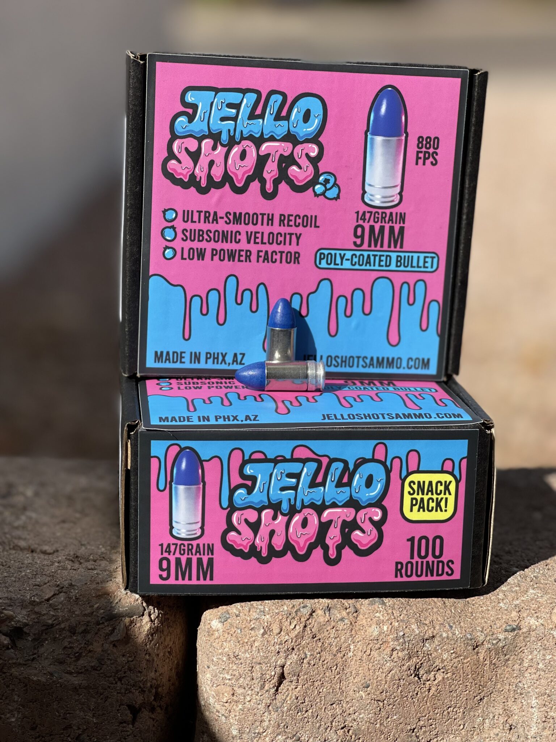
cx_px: 278
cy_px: 371
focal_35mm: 64
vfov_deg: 30.3
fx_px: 1371
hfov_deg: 22.9
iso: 32
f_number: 2.2
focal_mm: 7.5
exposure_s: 1/1488
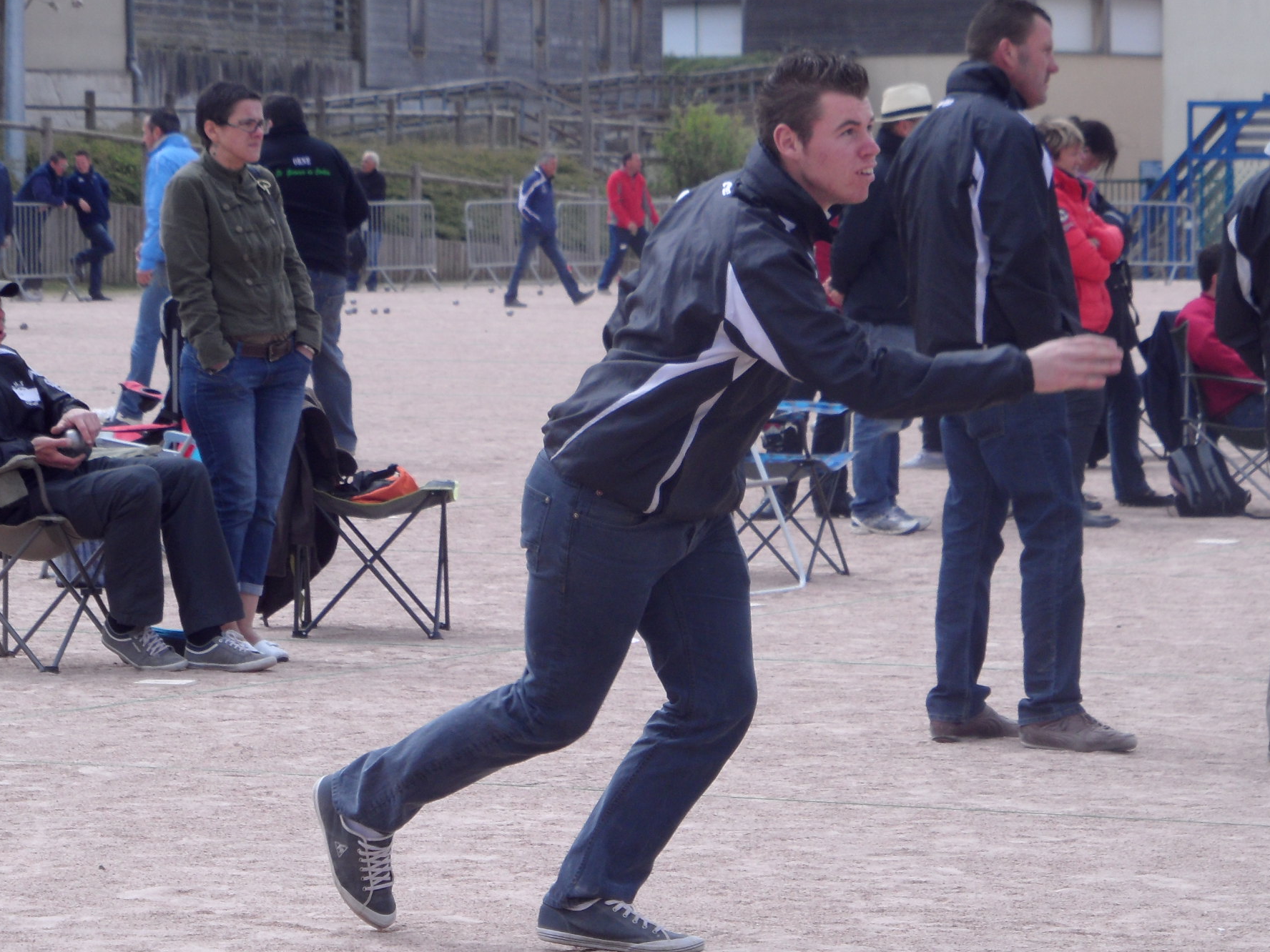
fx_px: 6347
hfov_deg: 11.4
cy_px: 392
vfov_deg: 8.6
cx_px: 558
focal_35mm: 173
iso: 80
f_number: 4.4
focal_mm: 20
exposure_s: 1/350
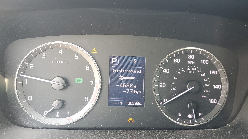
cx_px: 122
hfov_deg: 66.1
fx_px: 191
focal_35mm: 29
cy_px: 58
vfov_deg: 40.1
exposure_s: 1/60.2
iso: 87
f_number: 1.5
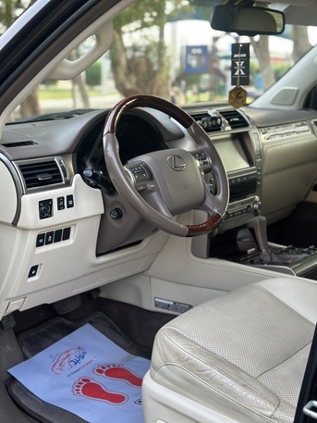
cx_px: 158
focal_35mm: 48
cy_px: 212
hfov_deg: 30.3
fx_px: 586
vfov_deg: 39.6
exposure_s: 1/168
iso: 64
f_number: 1.78
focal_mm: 6.86
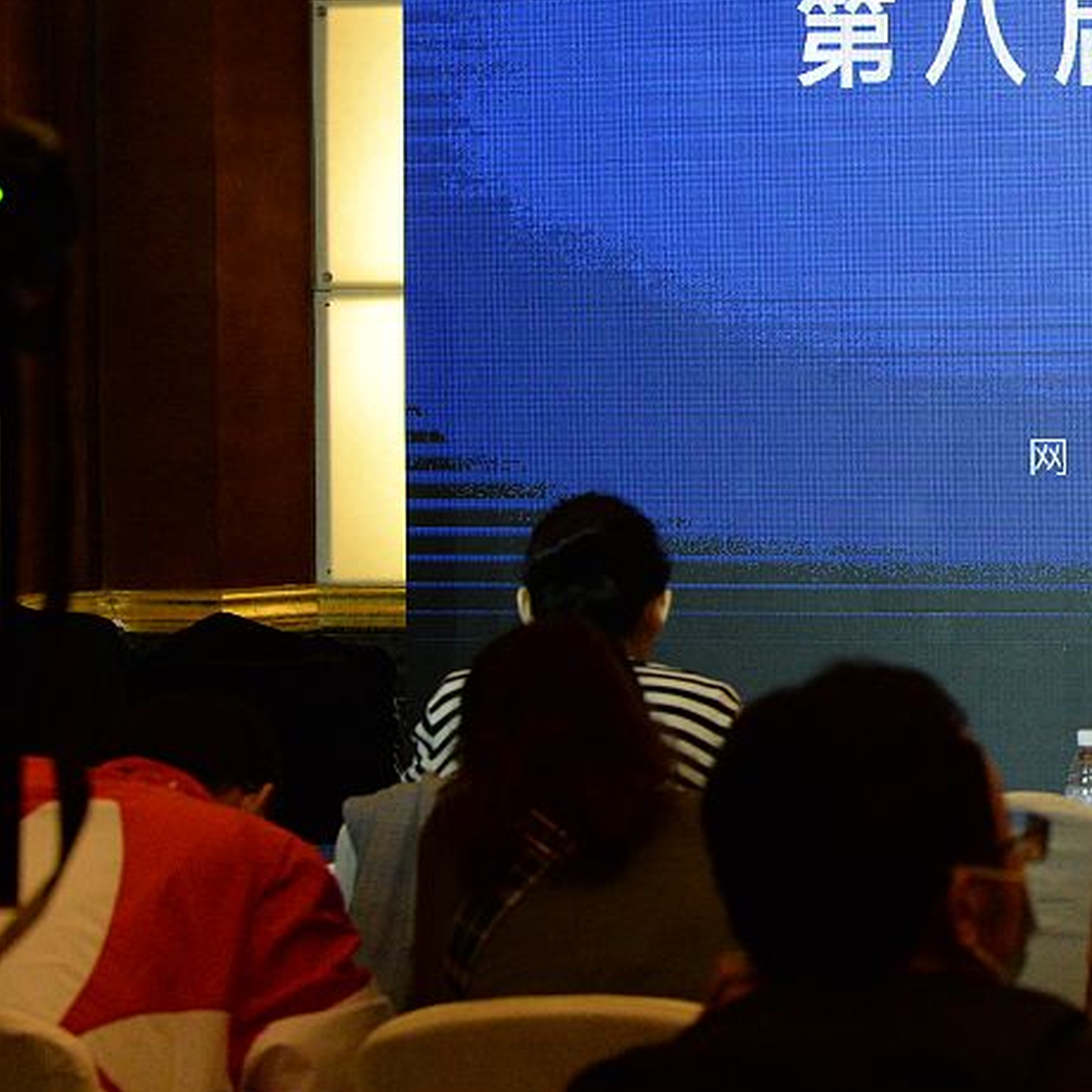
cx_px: 1422
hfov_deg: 11.0
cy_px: 250
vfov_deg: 11.2
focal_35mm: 155
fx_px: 5532
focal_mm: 70
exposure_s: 1/250
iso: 5000
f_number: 5
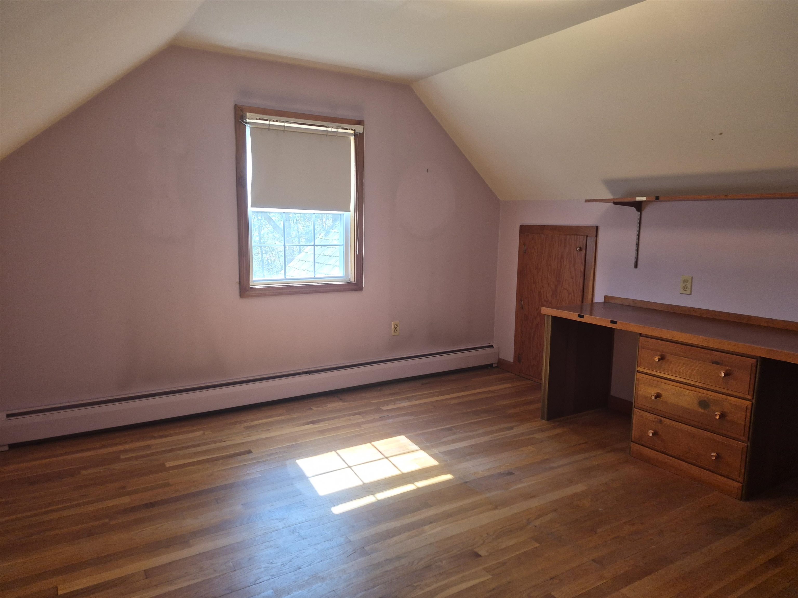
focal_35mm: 23
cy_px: 299
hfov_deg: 73.9
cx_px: 399
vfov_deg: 58.9
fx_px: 530
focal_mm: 5.4
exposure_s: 1/120
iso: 200
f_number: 1.8
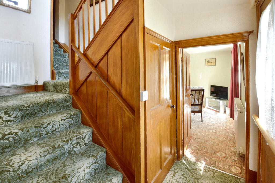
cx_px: 138
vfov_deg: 77.2
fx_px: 114
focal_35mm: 15
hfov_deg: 100.4
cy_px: 92
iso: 400
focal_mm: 10
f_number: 8
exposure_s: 1/15
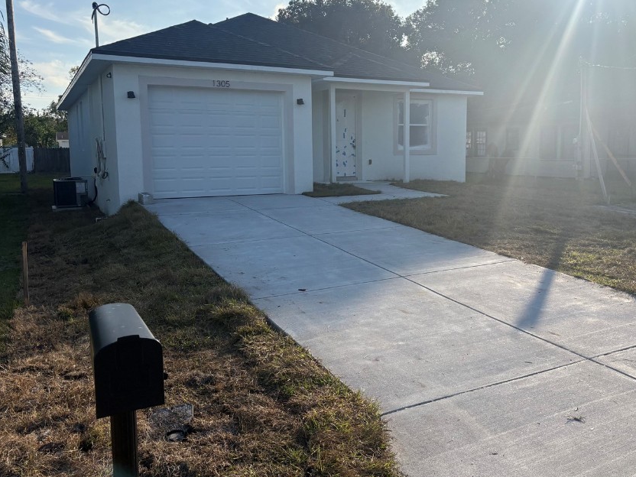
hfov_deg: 56.5
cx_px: 372
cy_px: 206
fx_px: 588
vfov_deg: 44.1
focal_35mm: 32
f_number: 1.6
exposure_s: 1/4065
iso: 64
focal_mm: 5.96
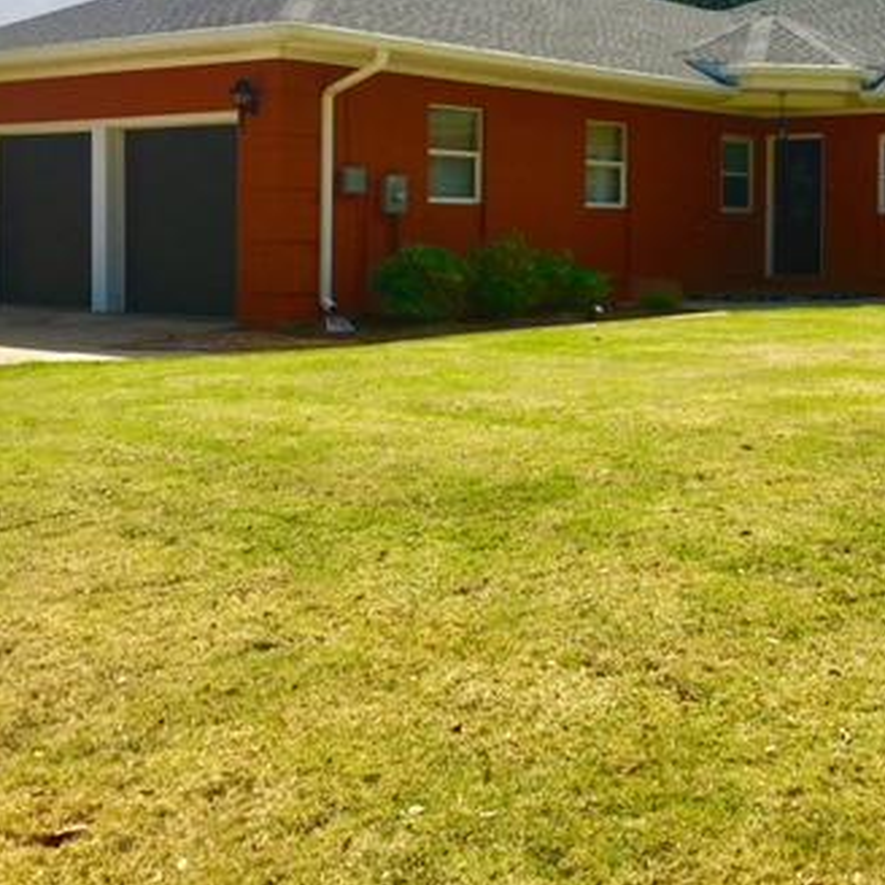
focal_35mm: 50
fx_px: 1446
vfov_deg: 33.5
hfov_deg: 32.9
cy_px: 248
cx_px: 726
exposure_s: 1/2653
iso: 25
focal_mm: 4.15
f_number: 2.2
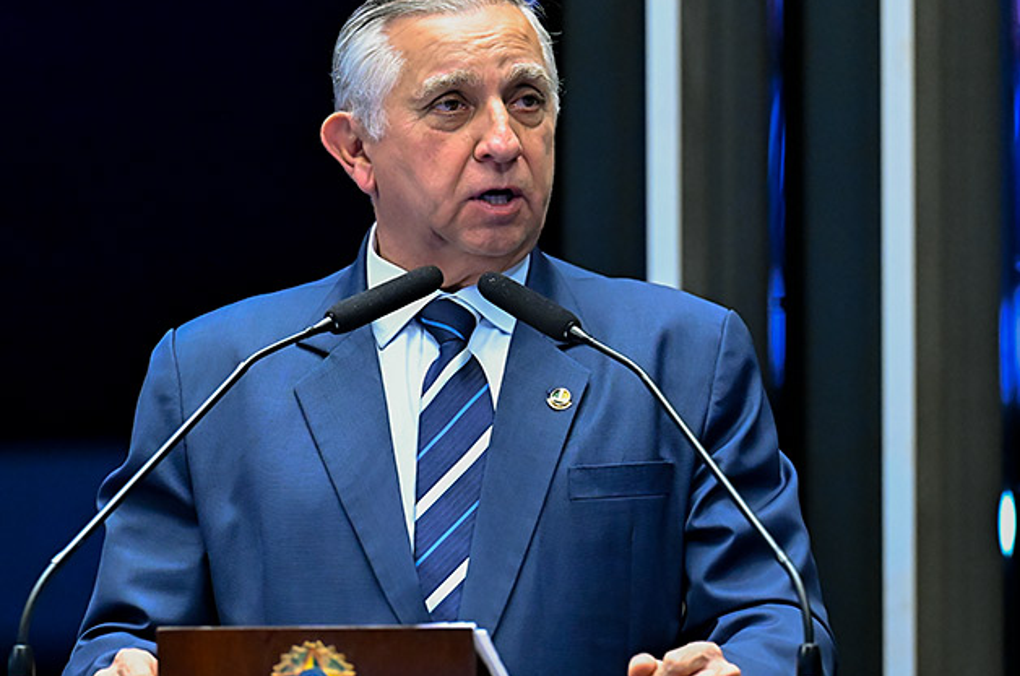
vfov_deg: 5.0
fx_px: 7748
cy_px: 314
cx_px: 504
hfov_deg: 7.5
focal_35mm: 274
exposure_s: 1/160
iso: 6400
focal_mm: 200
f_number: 3.2
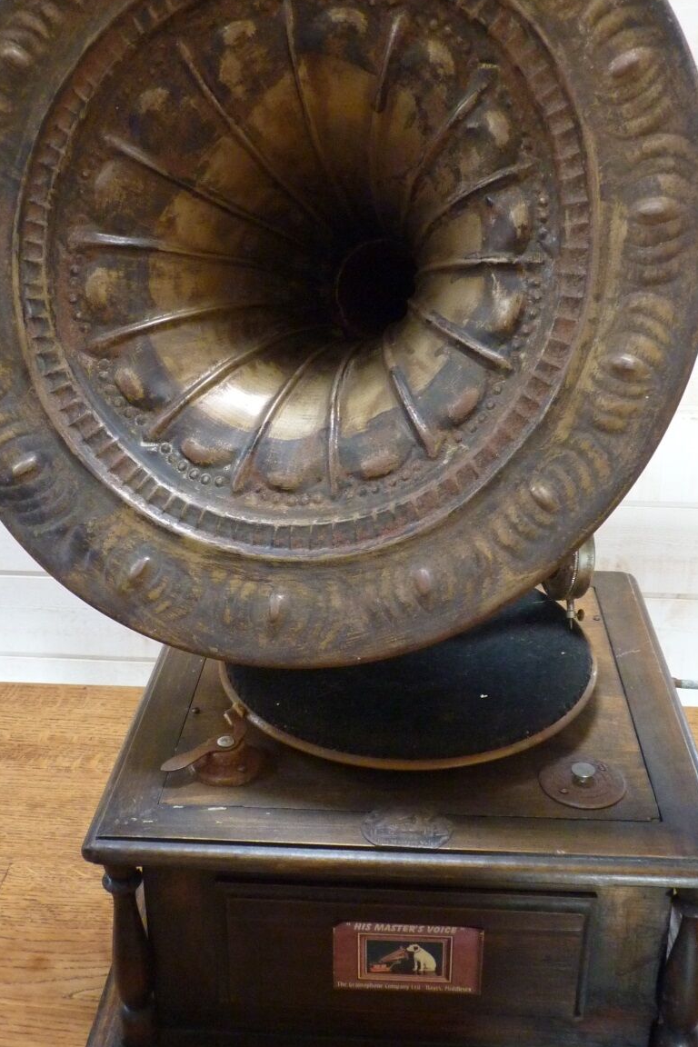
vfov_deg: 49.5
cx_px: 339
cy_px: 511
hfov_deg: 34.2
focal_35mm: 39
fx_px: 1134
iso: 400
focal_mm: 4.8
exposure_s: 1/15
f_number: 2.8
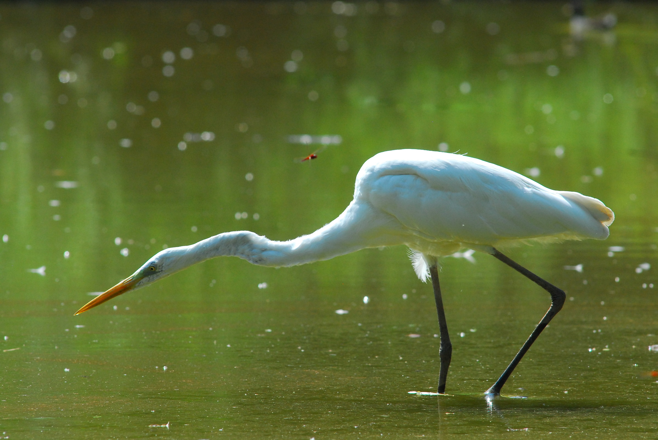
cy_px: 220
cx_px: 329
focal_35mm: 600
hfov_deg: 3.4
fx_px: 10978
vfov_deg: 2.3
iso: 640
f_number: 8
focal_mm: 400
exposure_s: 1/640
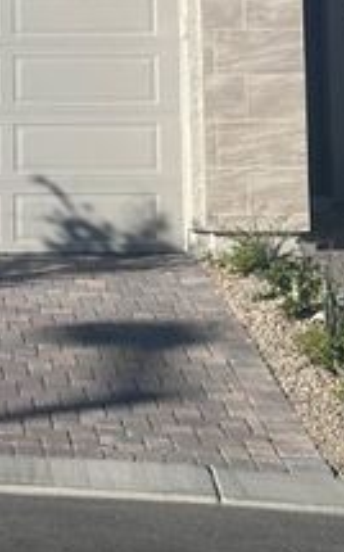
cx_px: -64
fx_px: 2375
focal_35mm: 158
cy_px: -181
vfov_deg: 12.8
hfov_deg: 8.2
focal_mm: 6.86
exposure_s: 1/5000
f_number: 1.78
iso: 64
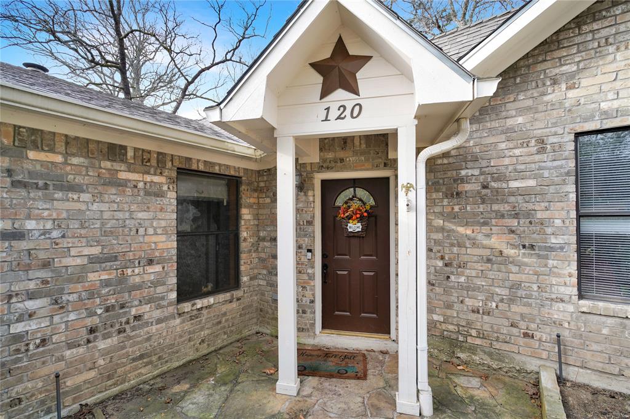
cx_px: 315
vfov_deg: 73.7
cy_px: 210
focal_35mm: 16
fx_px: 280
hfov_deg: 96.8
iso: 100
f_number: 4.5
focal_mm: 16
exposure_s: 1/80
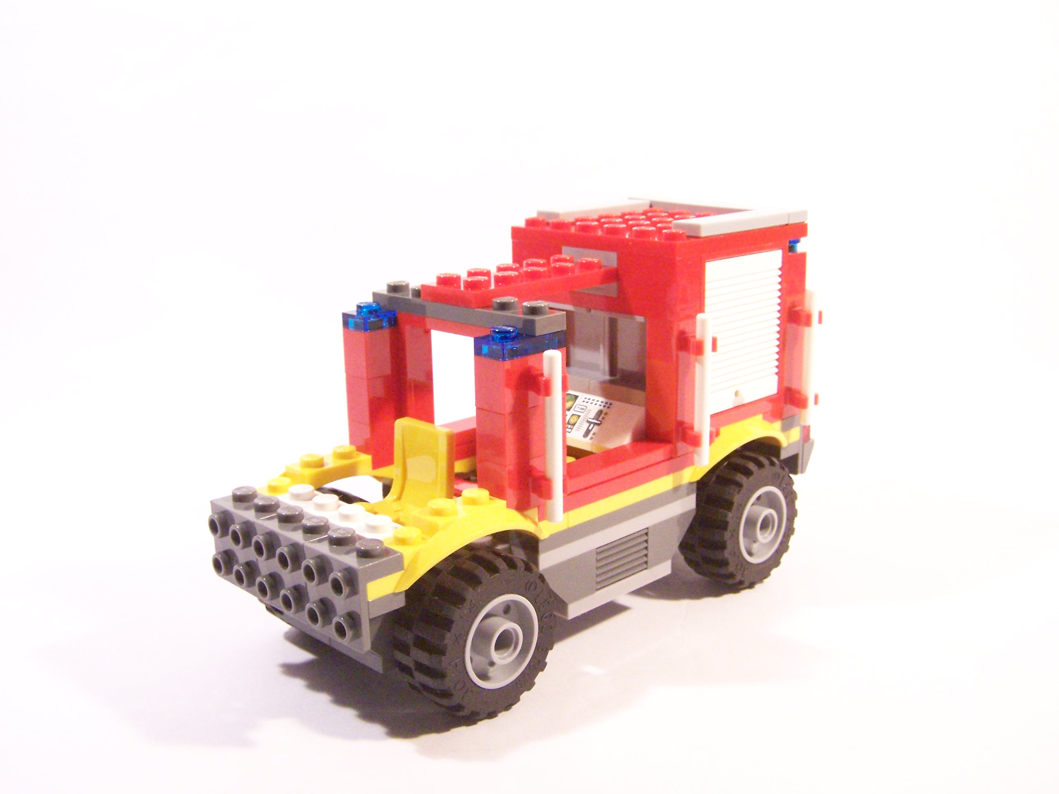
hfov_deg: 49.0
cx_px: 530
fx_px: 1163
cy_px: 397
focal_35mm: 38
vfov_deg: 37.7
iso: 400
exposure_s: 1/30
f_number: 3.6
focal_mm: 6.3
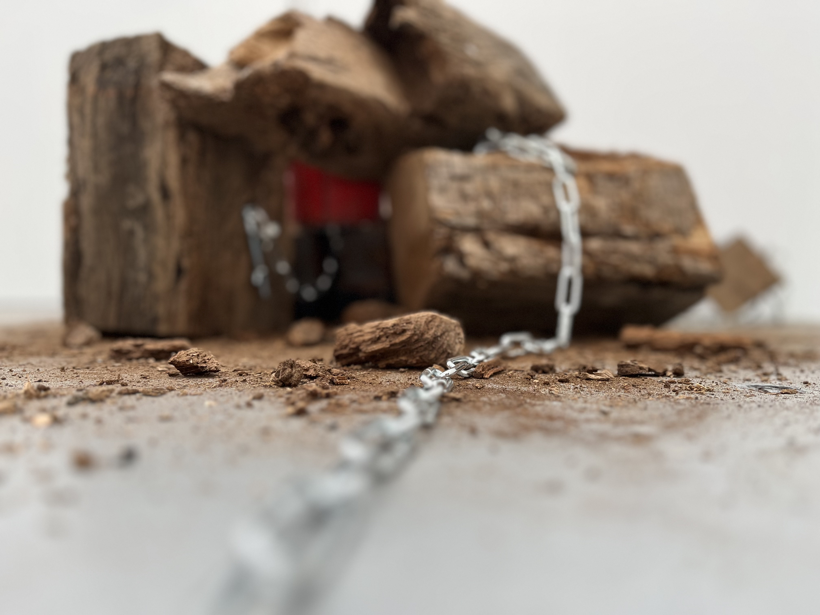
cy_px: 308
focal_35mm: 26
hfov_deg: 67.3
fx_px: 616
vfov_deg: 53.1
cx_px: 410
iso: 125
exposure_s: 1/121
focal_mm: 5.1
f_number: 1.6
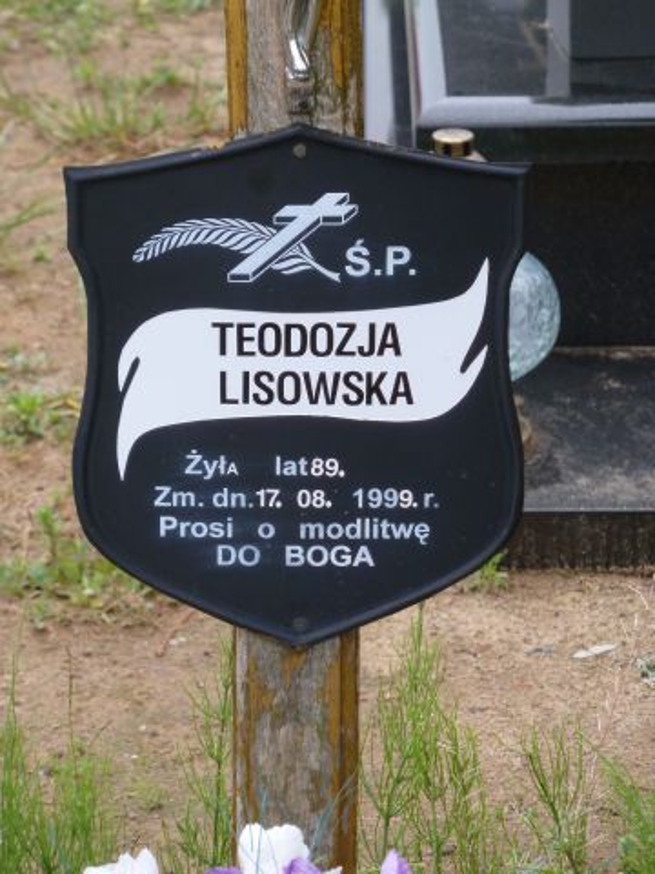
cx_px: 328
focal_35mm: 196
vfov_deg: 10.1
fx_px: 4945
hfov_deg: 7.6
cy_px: 437
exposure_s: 1/160
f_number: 4.5
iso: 200
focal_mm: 32.1
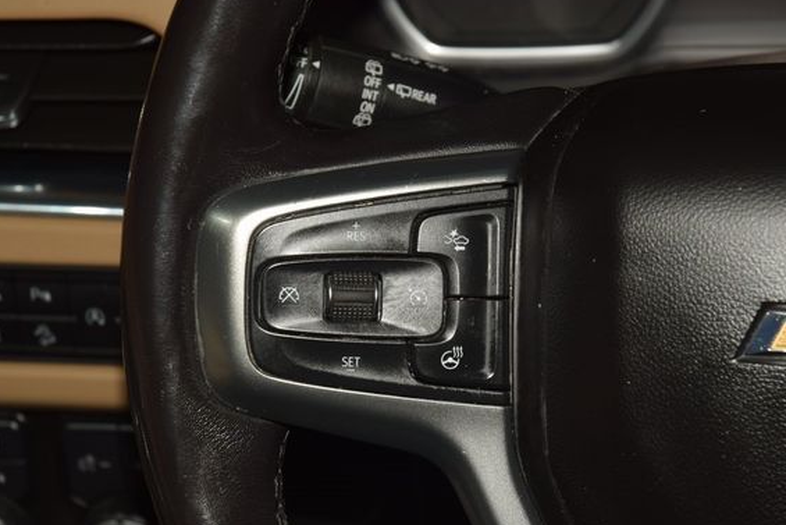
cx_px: 419
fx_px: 2599
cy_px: 282
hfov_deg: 17.2
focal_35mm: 119
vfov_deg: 11.5
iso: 100
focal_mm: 70
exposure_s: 1/125
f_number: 8
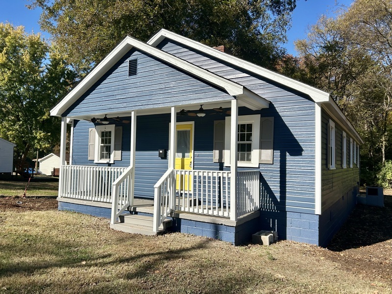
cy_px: 147
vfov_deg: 53.1
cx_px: 196
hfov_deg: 67.3
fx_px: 294
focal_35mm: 26
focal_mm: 5.7
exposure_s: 1/5587
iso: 50
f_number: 1.5
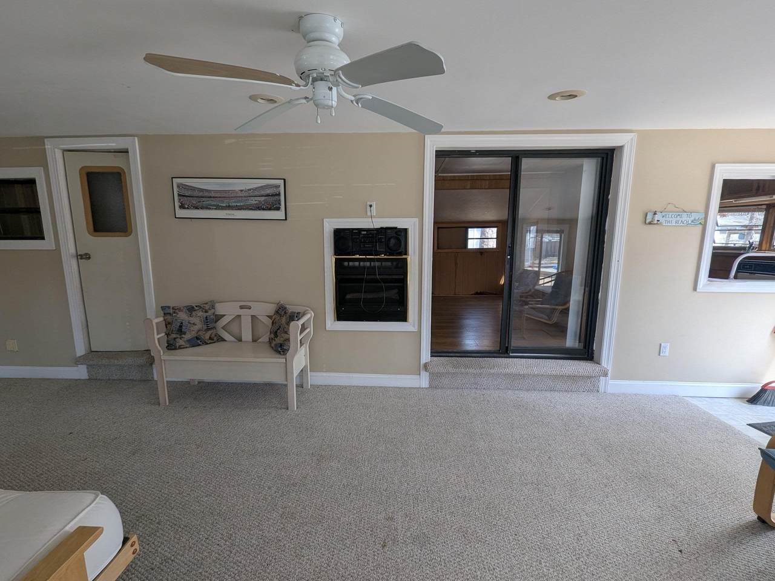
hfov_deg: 106.2
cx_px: 388
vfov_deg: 89.9
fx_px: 291
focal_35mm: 13
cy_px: 290
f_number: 2.2
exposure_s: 1/177
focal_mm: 1.95
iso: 47
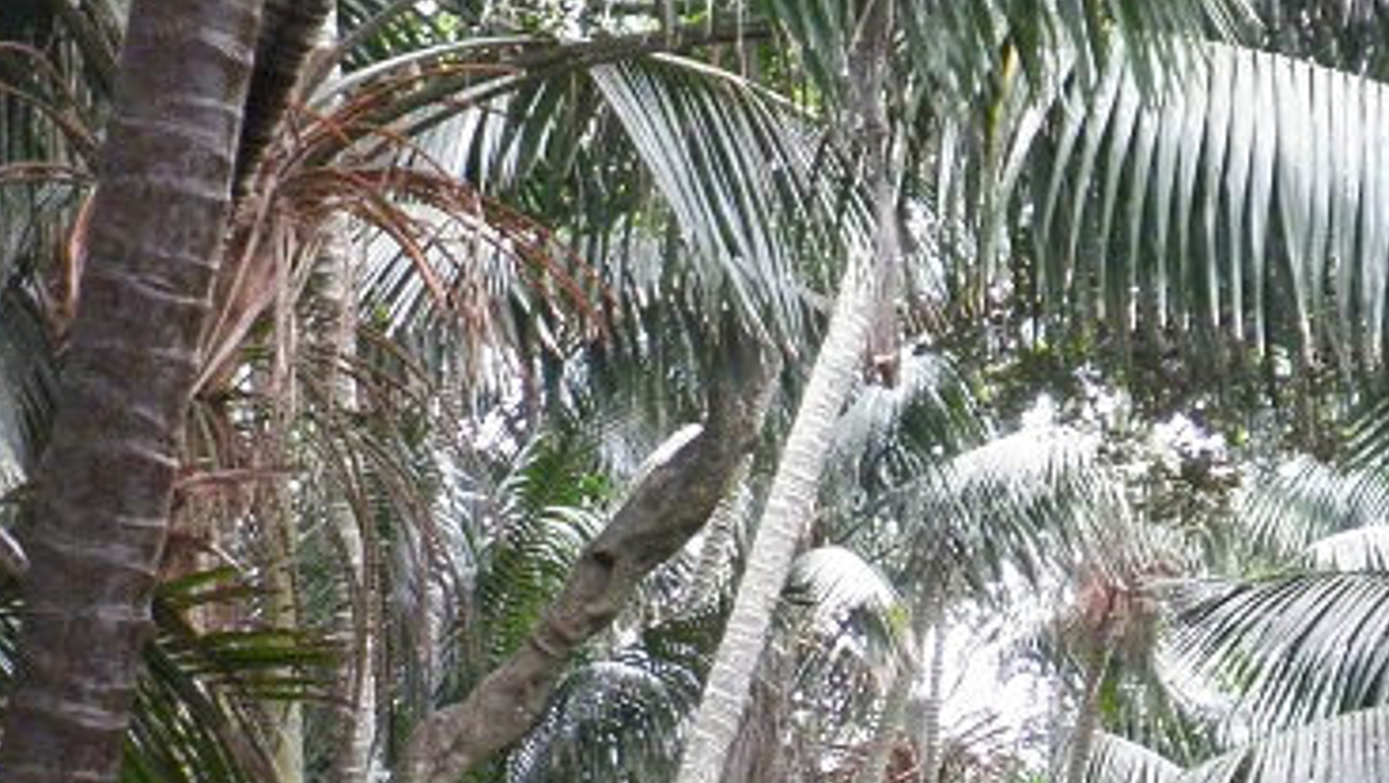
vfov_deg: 6.8
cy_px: 1192
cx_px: 958
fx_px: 6450
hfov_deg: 12.3
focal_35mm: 175
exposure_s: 1/100
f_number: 3.8
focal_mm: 10.5
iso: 320
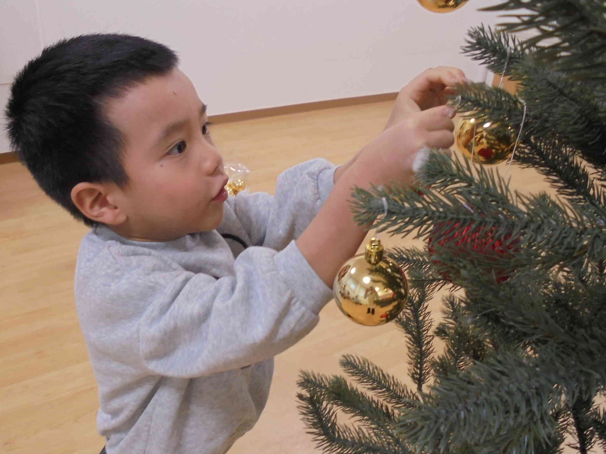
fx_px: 560
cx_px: 236
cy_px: 237
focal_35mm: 32
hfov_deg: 56.3
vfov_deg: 44.2
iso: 200
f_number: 3.5
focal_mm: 4.6
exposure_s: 1/30
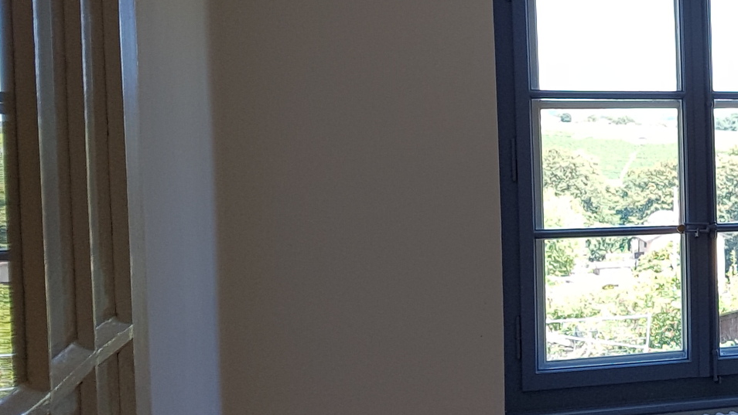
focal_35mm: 76
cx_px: 903
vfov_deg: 15.9
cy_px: 237
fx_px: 1487
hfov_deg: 24.9
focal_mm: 4.2
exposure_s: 1/195
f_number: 1.7
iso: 40
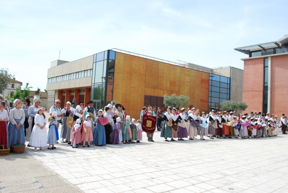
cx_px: 144
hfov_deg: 61.8
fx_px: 240
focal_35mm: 30
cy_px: 96
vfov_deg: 43.8
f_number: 7.1
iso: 100
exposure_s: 1/200
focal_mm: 20
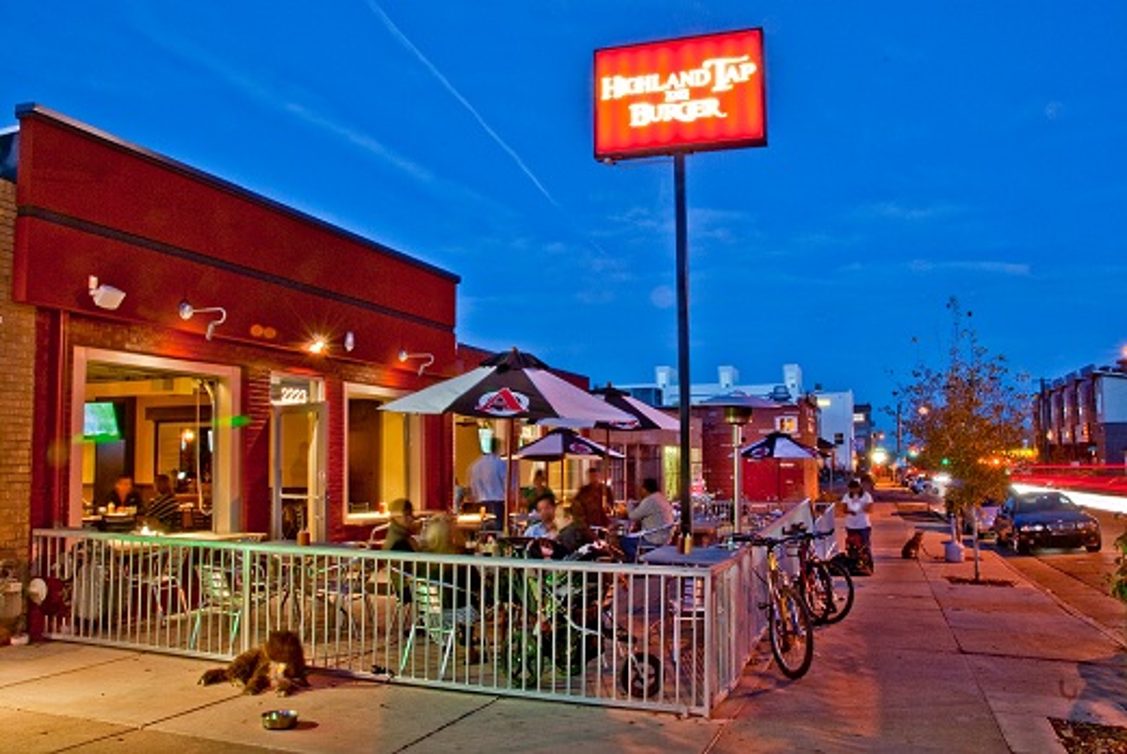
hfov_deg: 67.3
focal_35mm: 27
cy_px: 377
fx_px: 846
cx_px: 564
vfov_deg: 48.0
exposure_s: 25
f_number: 22
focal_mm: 18
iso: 100
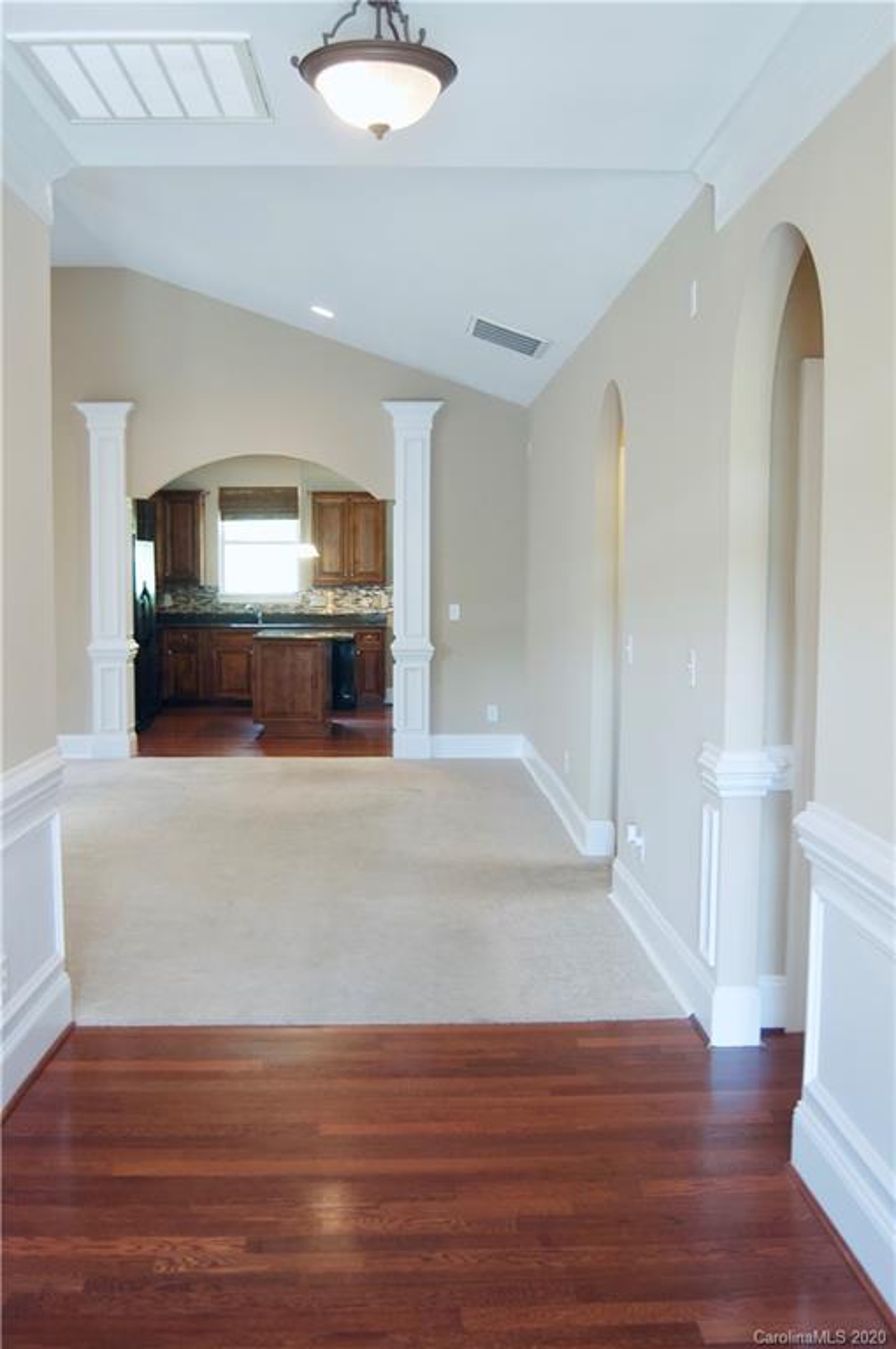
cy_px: 674
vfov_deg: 57.3
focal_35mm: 33
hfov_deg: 39.9
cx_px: 448
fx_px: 1235
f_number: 3.5
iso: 800
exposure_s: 1/60
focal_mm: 22
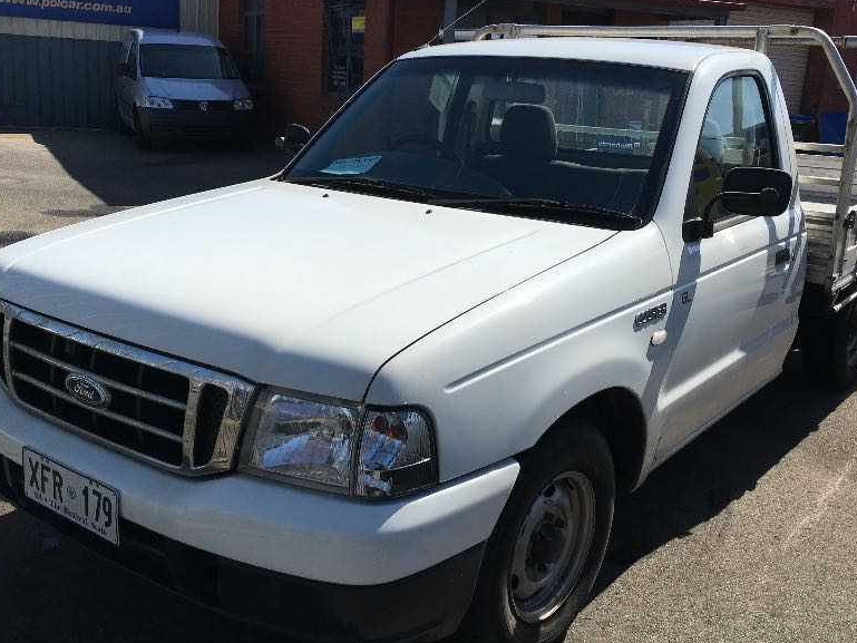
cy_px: 303
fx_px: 941
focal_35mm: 38
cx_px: 427
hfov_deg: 49.0
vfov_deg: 37.7
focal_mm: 4.15
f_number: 2.2
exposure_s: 1/2481
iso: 25
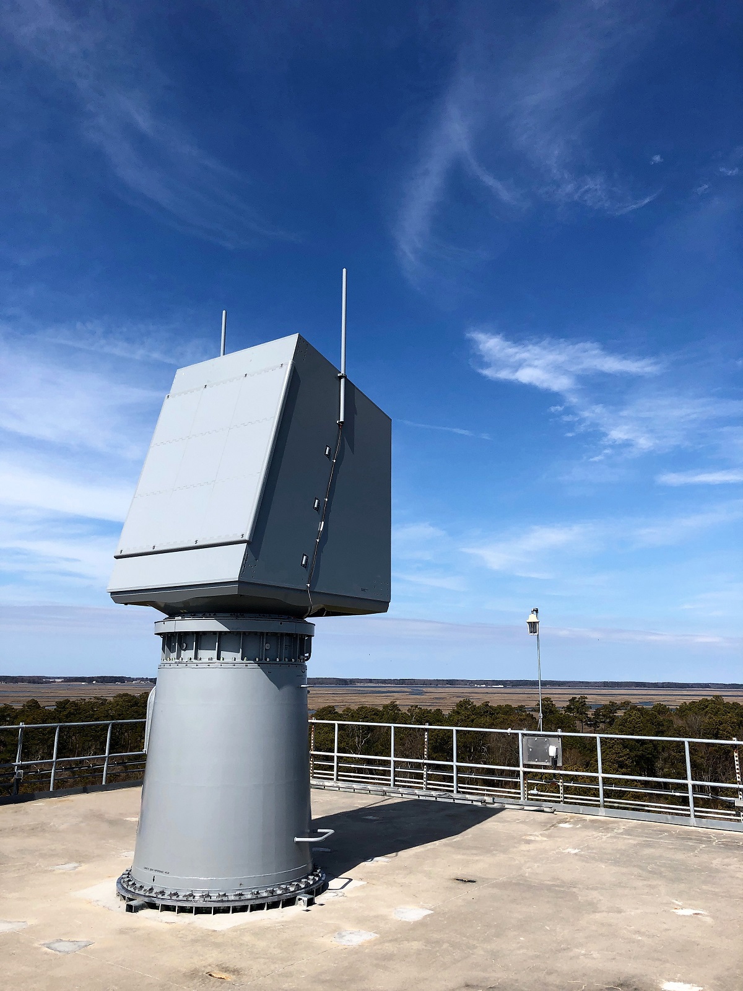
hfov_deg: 49.7
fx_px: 801
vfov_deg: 63.4
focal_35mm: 28
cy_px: 496
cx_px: 372
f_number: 1.8
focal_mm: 3.99
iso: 20
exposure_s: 1/2857
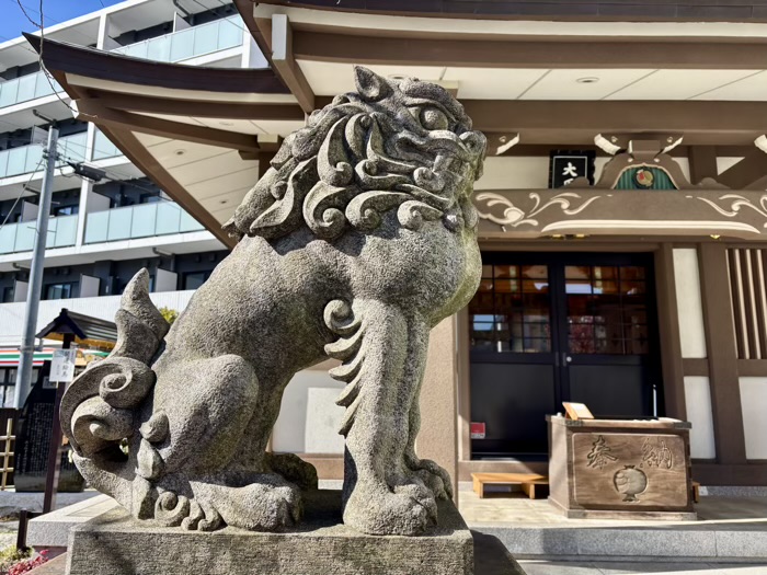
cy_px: 288
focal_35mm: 26
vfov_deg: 53.1
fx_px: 576
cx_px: 384
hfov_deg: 67.3
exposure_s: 1/1092
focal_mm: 5.96
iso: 50
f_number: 1.6
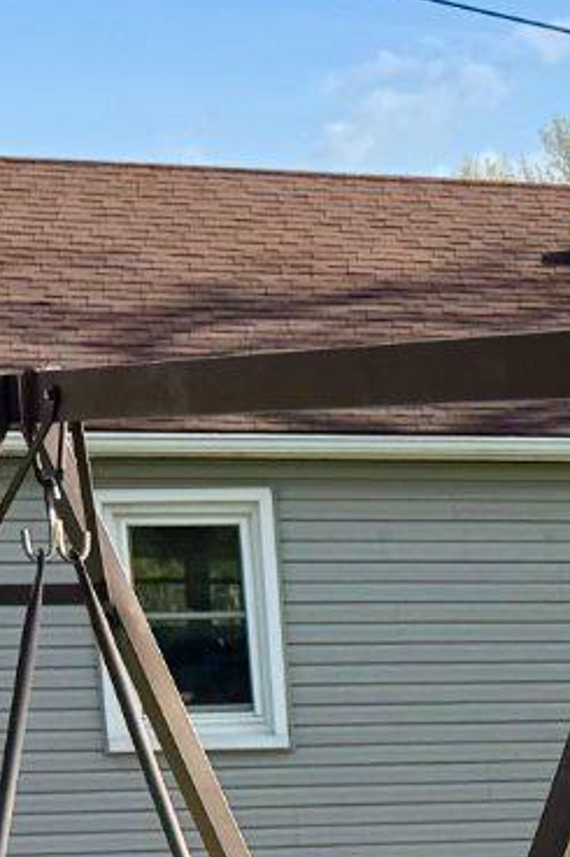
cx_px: 1710
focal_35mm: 139
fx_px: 3304
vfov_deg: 14.3
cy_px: 1064
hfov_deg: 8.3
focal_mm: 6.76
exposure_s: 1/3096
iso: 80
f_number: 1.78
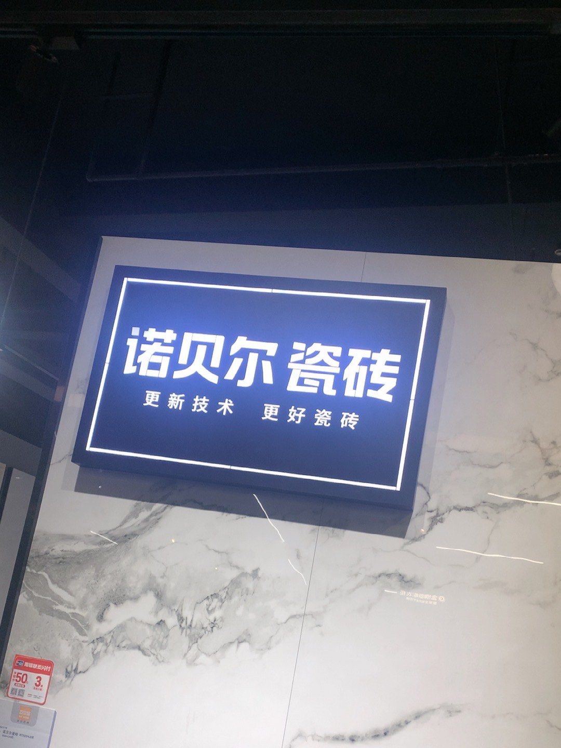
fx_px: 1297
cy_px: 374
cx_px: 280
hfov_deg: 24.4
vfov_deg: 32.2
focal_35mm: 60
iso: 32
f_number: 1.8
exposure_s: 1/100
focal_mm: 4.25
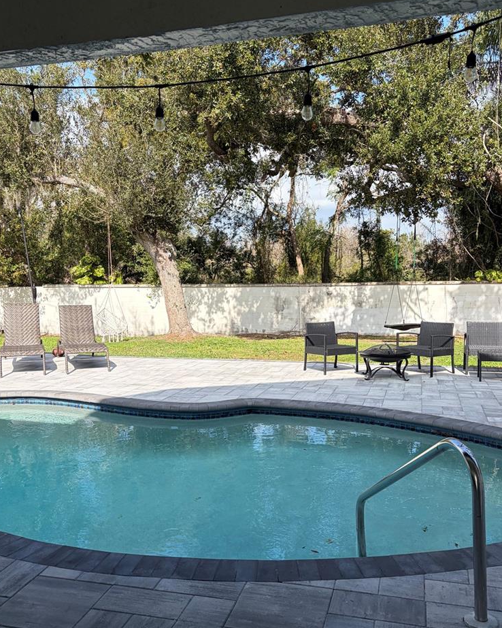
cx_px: 254
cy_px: 334
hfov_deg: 44.5
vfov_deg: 54.2
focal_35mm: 33
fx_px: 613
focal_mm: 5.96
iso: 64
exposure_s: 1/2451
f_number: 1.6
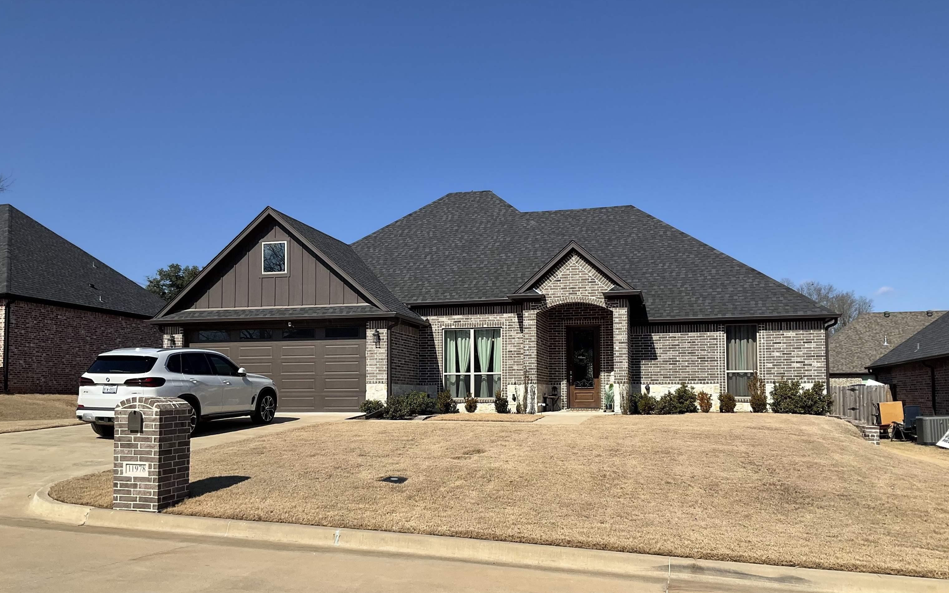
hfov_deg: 61.2
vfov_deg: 40.4
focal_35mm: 31
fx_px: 802
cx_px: 474
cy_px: 352
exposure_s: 1/3125
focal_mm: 3
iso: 25
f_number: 1.8
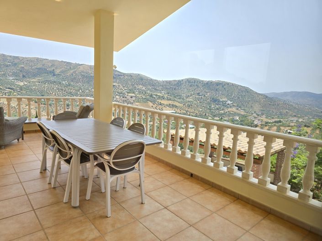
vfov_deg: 58.8
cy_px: 120
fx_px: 214
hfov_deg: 74.0
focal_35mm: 23
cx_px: 161
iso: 12
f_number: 1.7
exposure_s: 1/363
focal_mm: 6.3
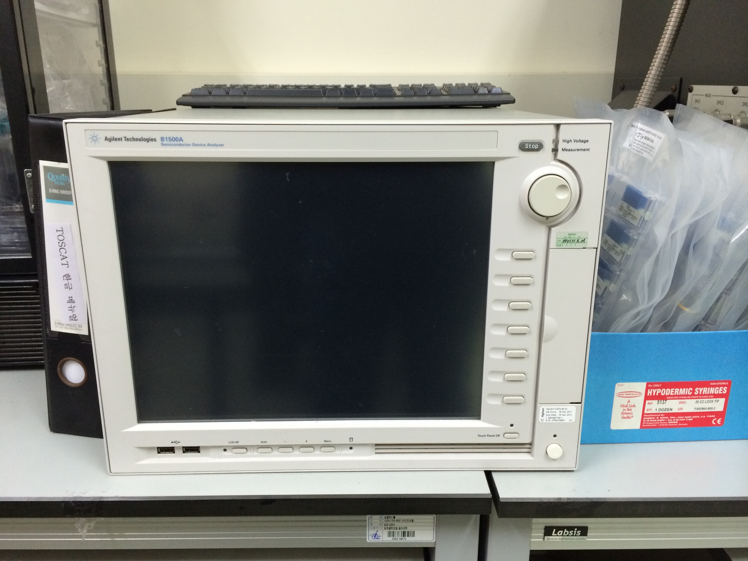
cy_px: 280
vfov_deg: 46.8
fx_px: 648
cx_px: 374
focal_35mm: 30
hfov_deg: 60.0
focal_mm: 4.12
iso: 160
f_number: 2.2
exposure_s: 1/30
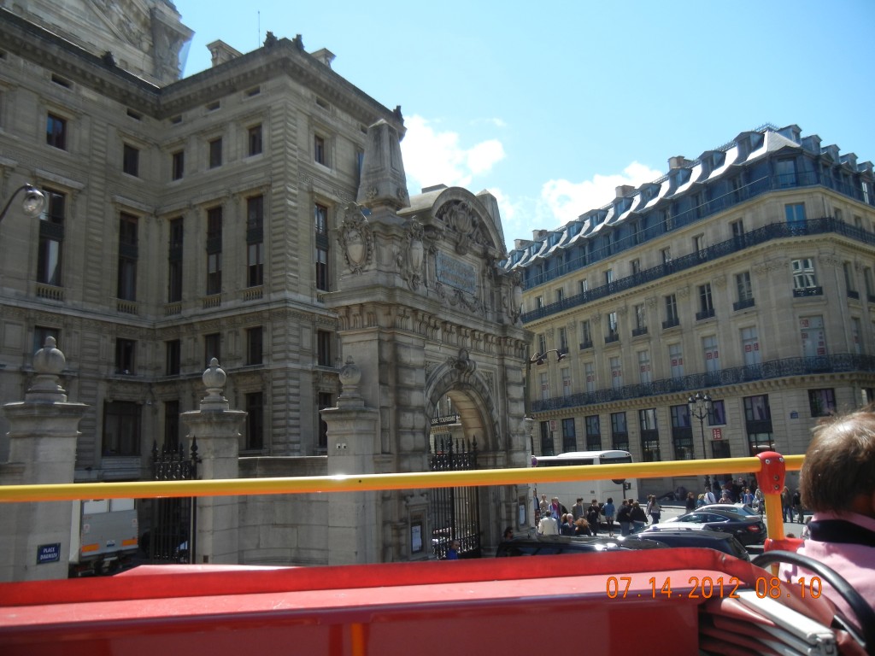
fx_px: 758
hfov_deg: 60.0
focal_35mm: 30
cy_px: 328
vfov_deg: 46.8
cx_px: 438
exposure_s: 1/255
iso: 160
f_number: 7
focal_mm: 5.4
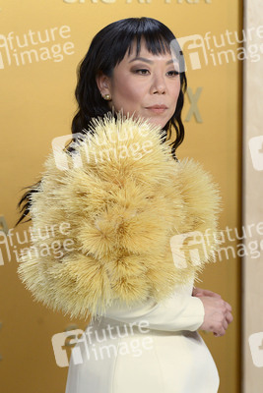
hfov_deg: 12.2
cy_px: 196
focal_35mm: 112
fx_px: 1226
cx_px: 132
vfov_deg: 18.3
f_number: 5.6
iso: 2500
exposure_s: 1/250
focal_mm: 112
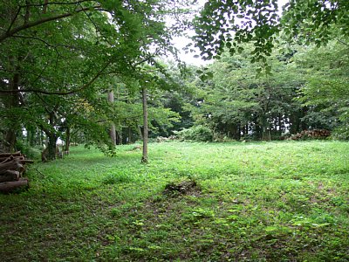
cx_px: 174
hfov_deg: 52.6
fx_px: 353
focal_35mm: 35
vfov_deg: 40.7
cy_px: 131
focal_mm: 7.4
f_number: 3.2
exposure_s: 1/60
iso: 80
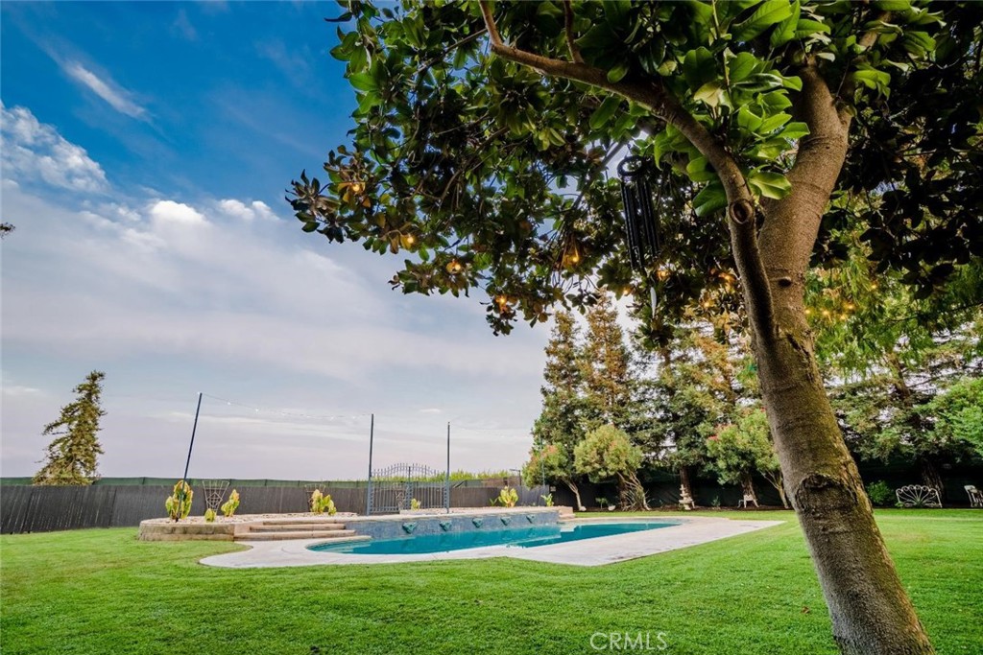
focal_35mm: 16
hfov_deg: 95.0
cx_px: 492
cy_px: 328
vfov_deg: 72.1
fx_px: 451
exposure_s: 1/320
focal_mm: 11
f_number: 8
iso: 200
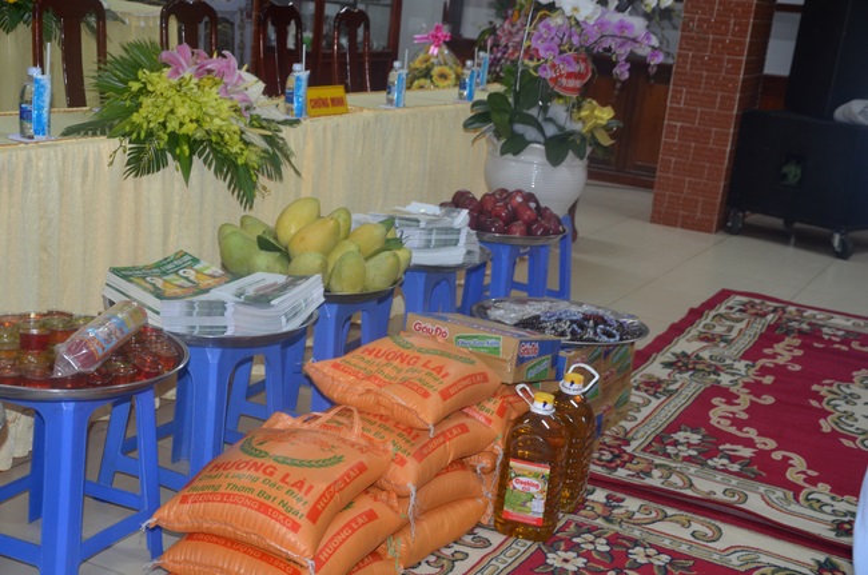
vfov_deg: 25.7
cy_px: 288
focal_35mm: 52
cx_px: 434
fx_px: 1264
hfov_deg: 37.9
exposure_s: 1/60
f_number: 5
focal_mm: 35
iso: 800
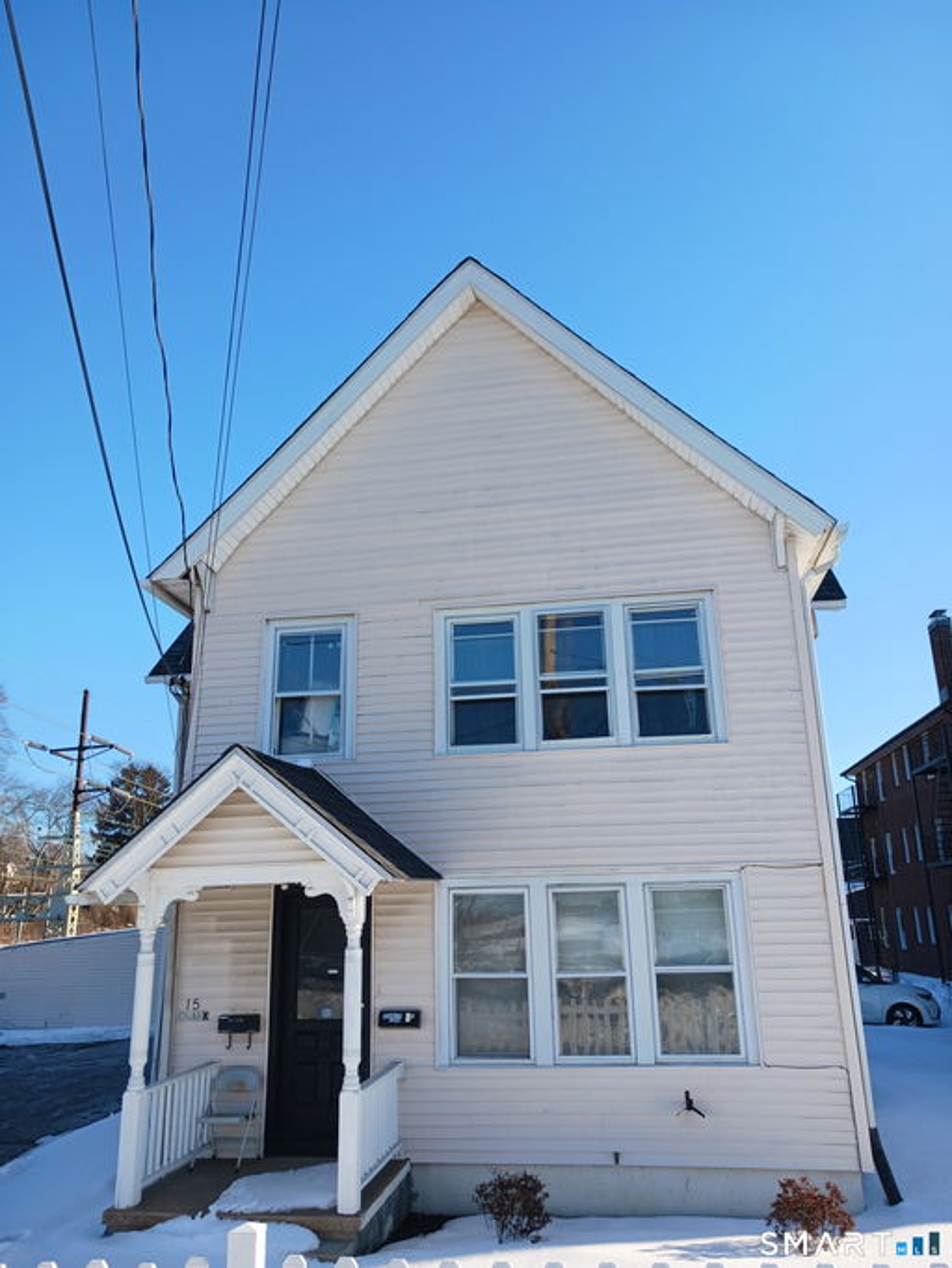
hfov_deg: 51.4
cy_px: 634
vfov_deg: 65.3
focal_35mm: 27
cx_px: 476
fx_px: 989
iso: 20
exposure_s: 1/212
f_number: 1.8
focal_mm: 4
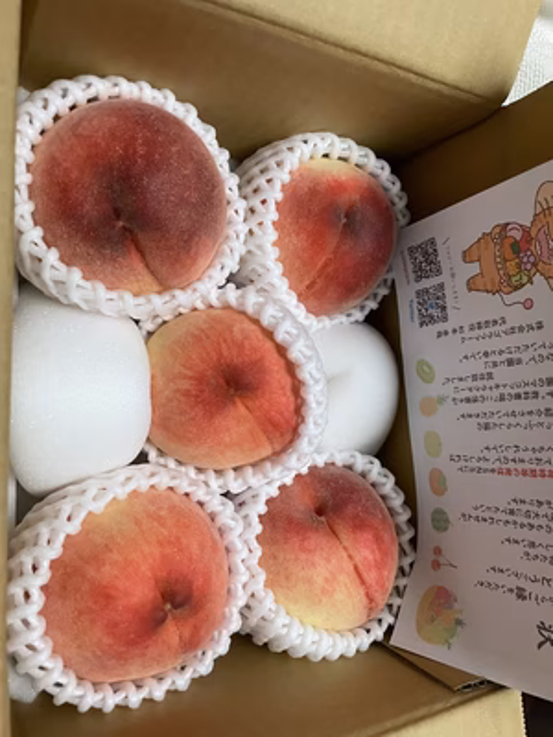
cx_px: 276
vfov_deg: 67.3
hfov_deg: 53.1
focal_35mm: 26
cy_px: 368
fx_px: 554
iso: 250
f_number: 1.6
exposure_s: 1/60
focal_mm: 4.2
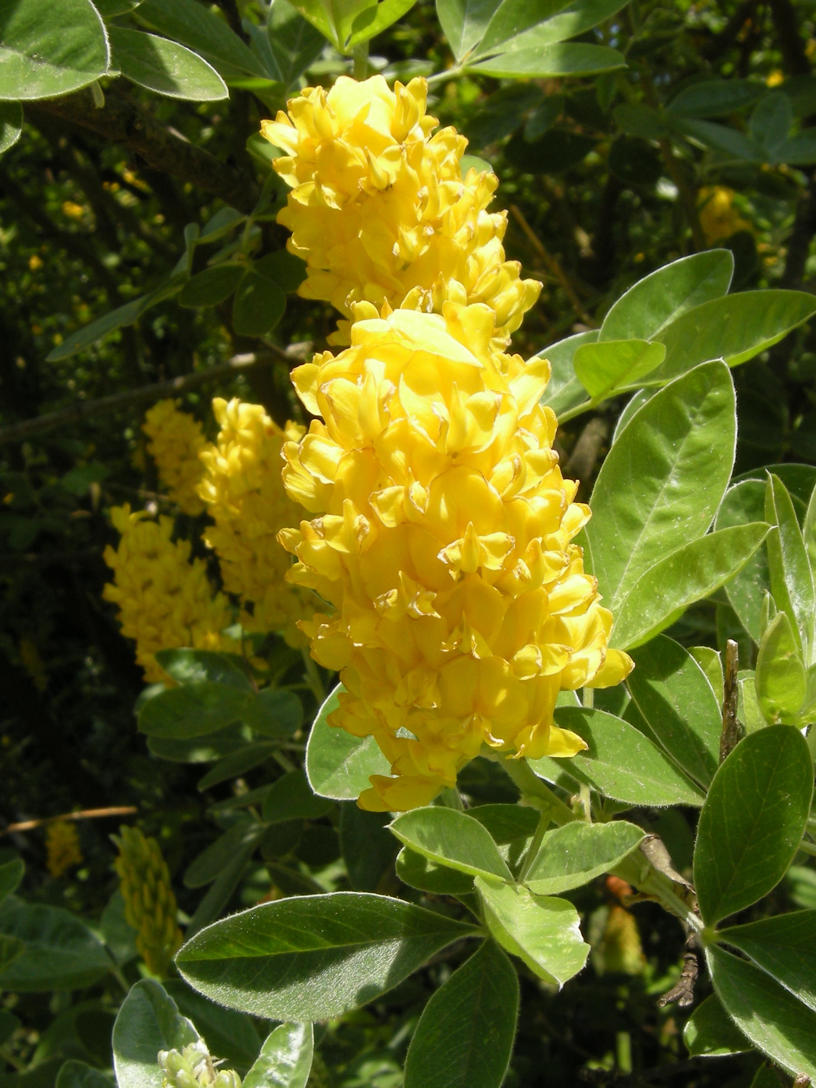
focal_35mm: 35
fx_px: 1100
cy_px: 544
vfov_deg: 52.6
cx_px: 408
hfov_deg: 40.7
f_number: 5.4
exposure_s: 1/193
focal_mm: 7.5
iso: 64
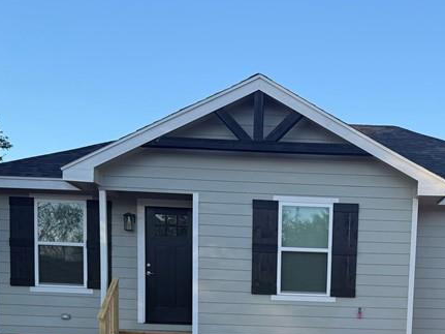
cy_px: 378
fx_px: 733
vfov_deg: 23.8
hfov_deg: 33.2
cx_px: 325
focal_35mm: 57
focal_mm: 6.76
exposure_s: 1/1018
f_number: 1.78
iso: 80
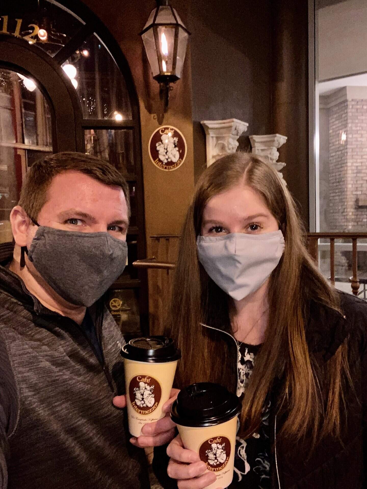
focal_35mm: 30
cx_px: 184
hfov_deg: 46.8
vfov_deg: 60.0
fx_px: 424
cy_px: 244
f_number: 2.2
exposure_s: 1/16
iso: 250
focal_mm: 2.71
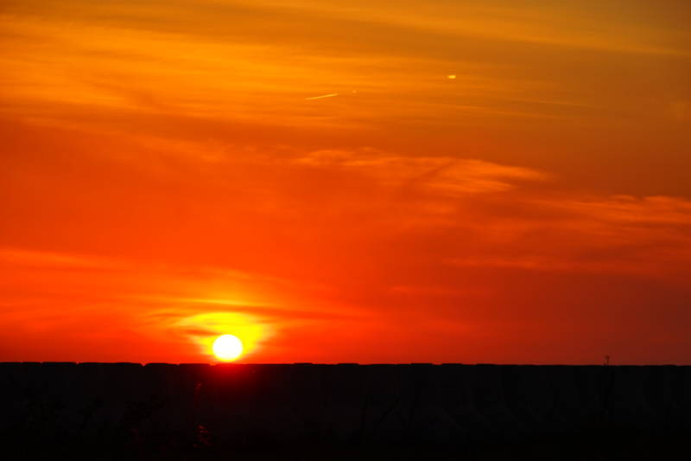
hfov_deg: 12.2
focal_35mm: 168
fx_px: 3224
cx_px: 346
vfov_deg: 8.2
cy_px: 230
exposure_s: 1/200
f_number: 6.3
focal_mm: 112
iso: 100
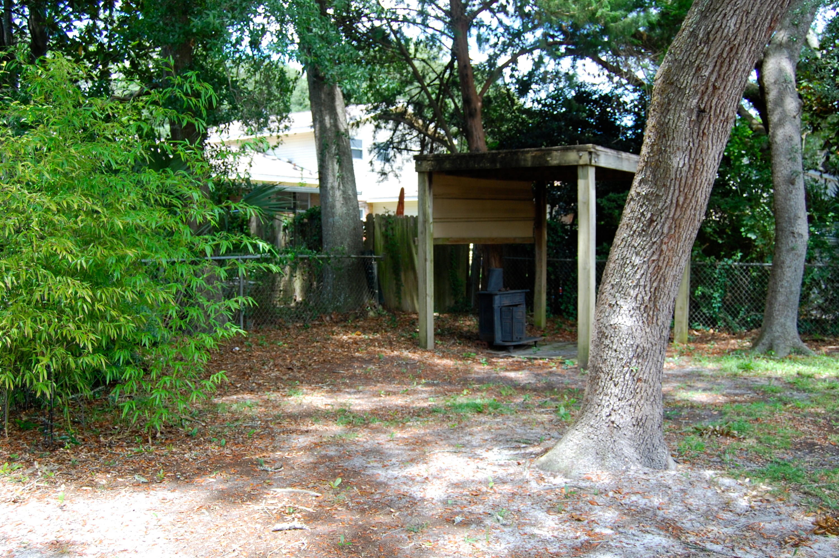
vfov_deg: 36.8
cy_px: 279
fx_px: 838
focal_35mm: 36
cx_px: 420
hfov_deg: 53.2
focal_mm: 24
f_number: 5.6
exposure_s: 1/125
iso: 250
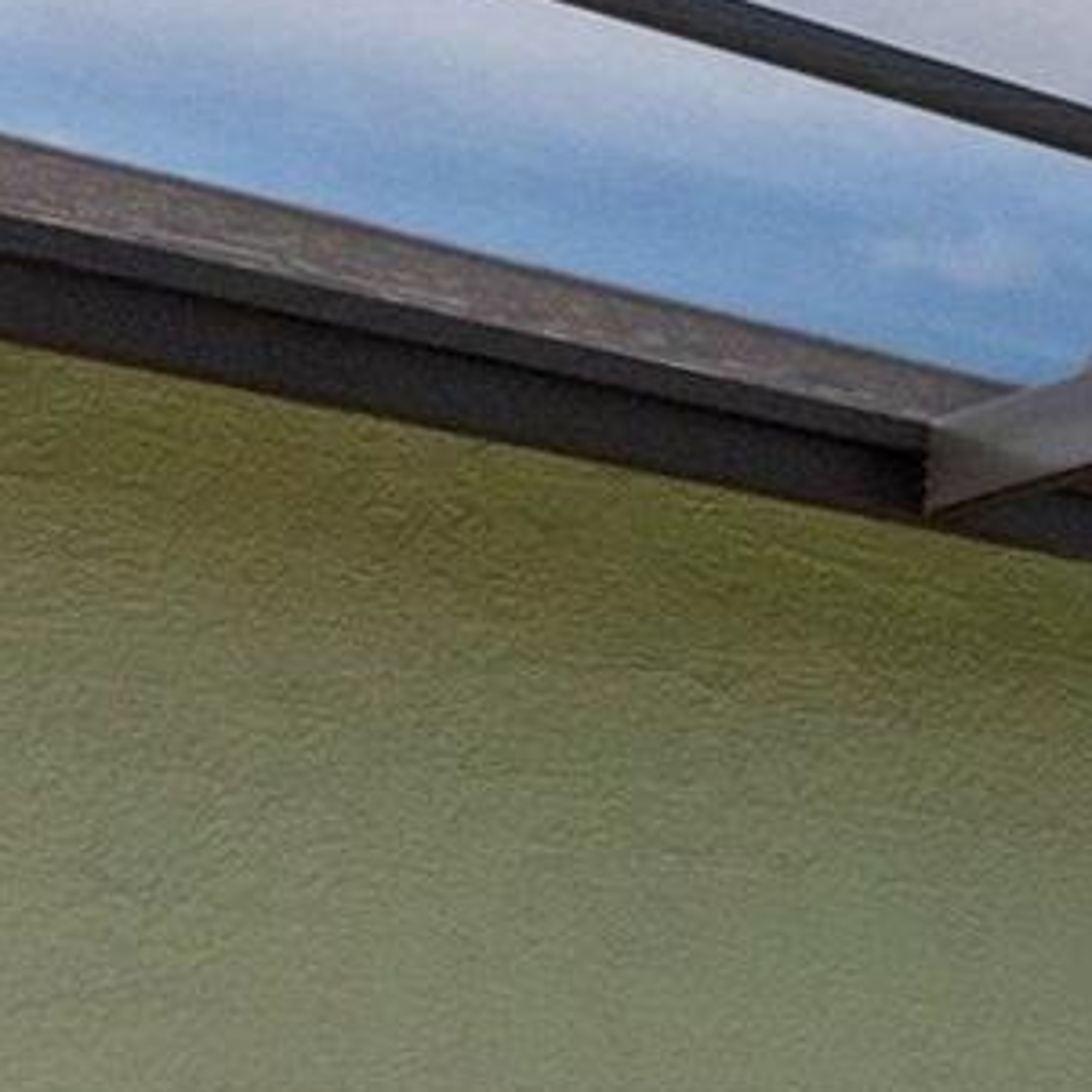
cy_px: 1273
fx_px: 3391
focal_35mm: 95
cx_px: 2547
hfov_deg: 13.7
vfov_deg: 17.5
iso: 640
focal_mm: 14
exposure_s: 1/640
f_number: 8
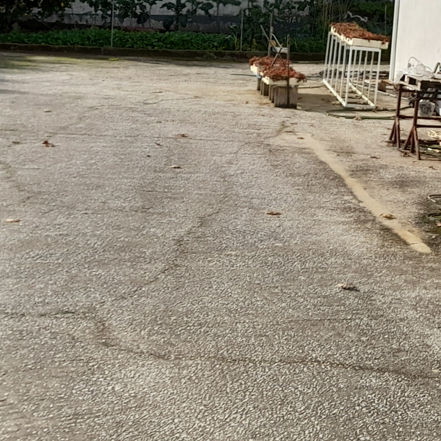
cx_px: 489
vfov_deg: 24.4
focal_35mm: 69
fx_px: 995
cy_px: 52
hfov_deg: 23.4
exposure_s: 1/1239
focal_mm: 4.6
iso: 20
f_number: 2
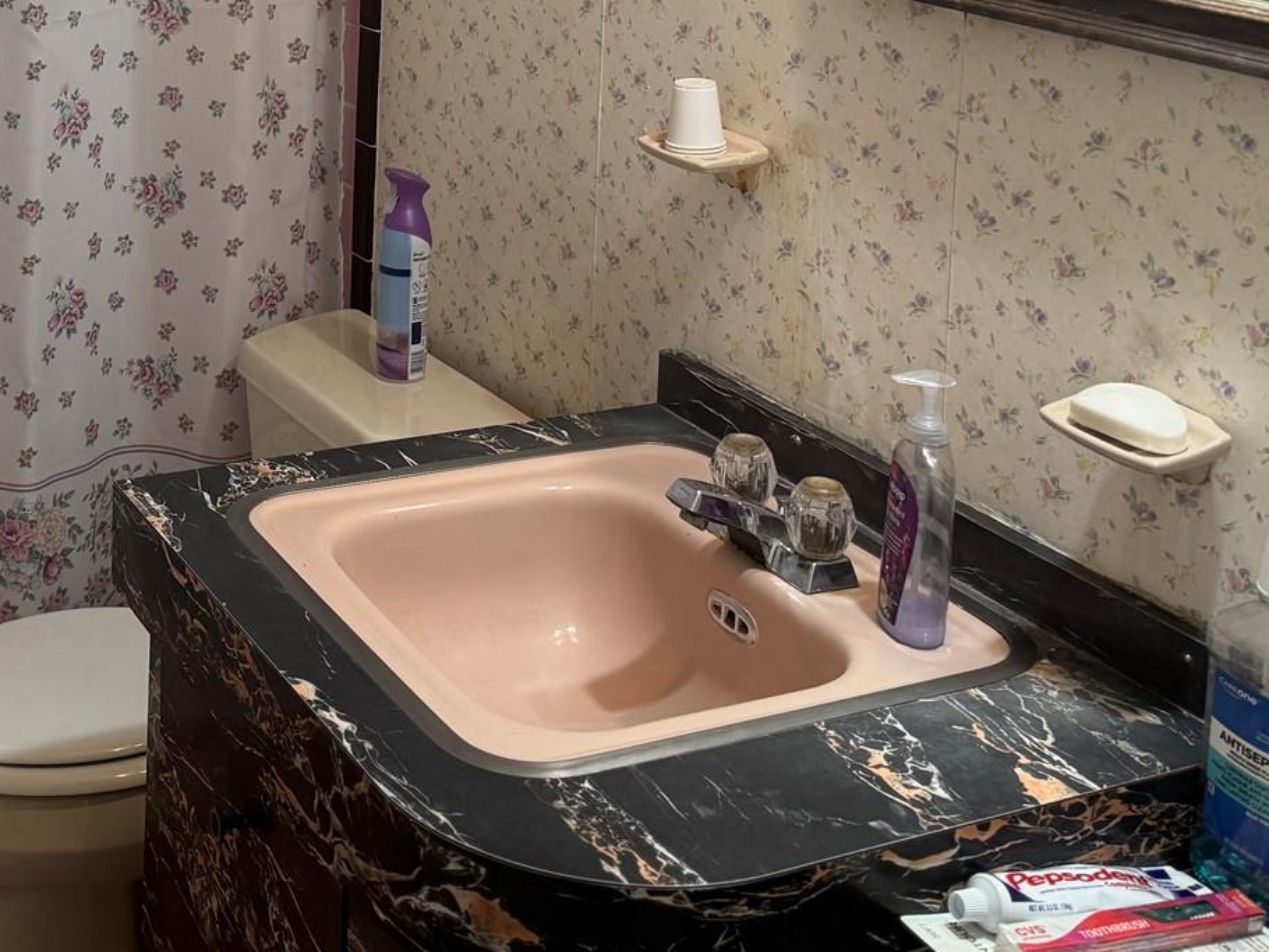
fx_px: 1980
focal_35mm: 54
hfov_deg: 34.8
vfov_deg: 25.3
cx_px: 322
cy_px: -67
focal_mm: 6.76
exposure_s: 1/60
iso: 160
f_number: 1.78
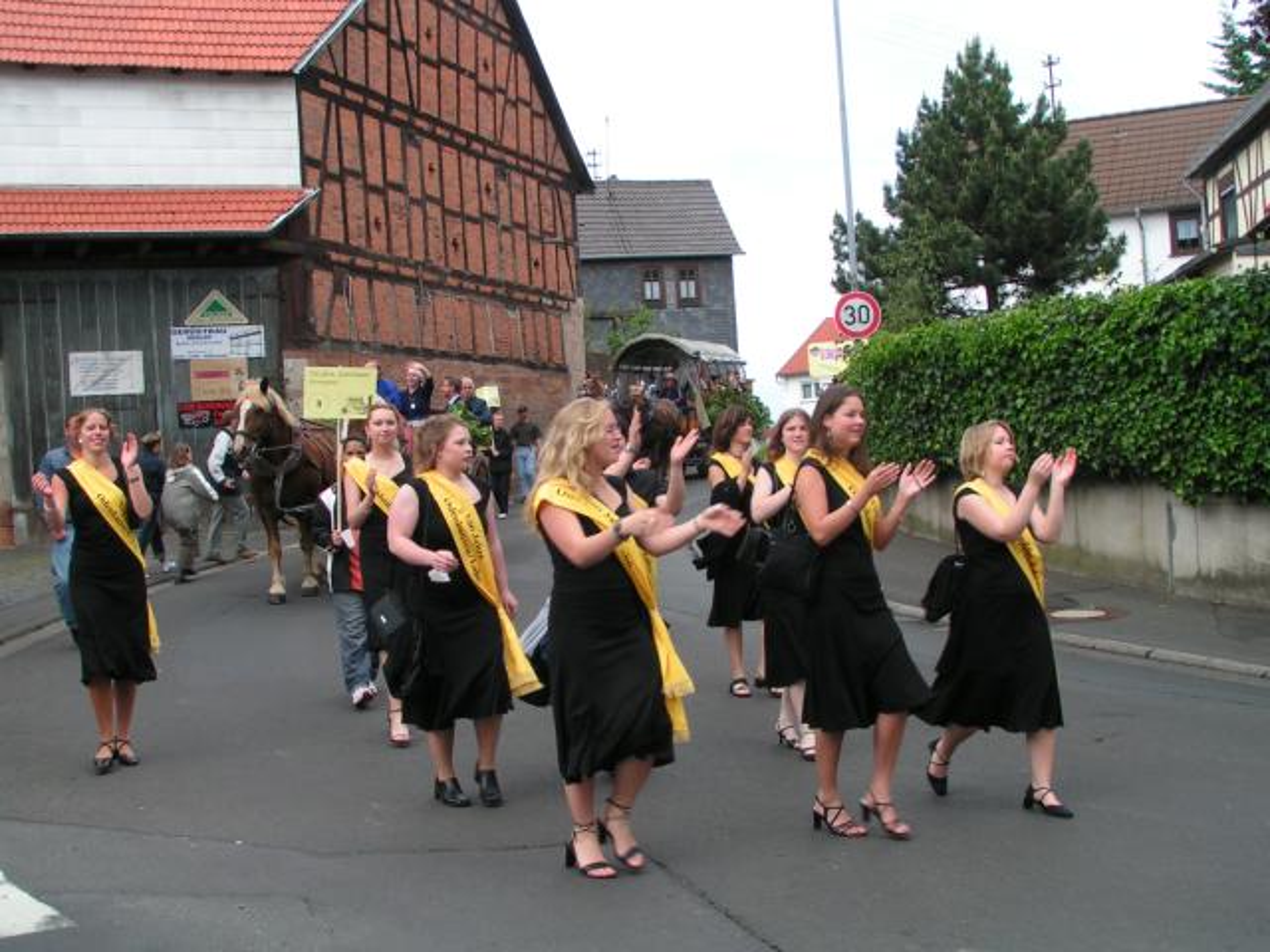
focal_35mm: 43
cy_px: 476
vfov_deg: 33.6
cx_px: 635
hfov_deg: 43.9
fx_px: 1578
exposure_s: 1/125
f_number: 5.6
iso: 50
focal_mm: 6.6
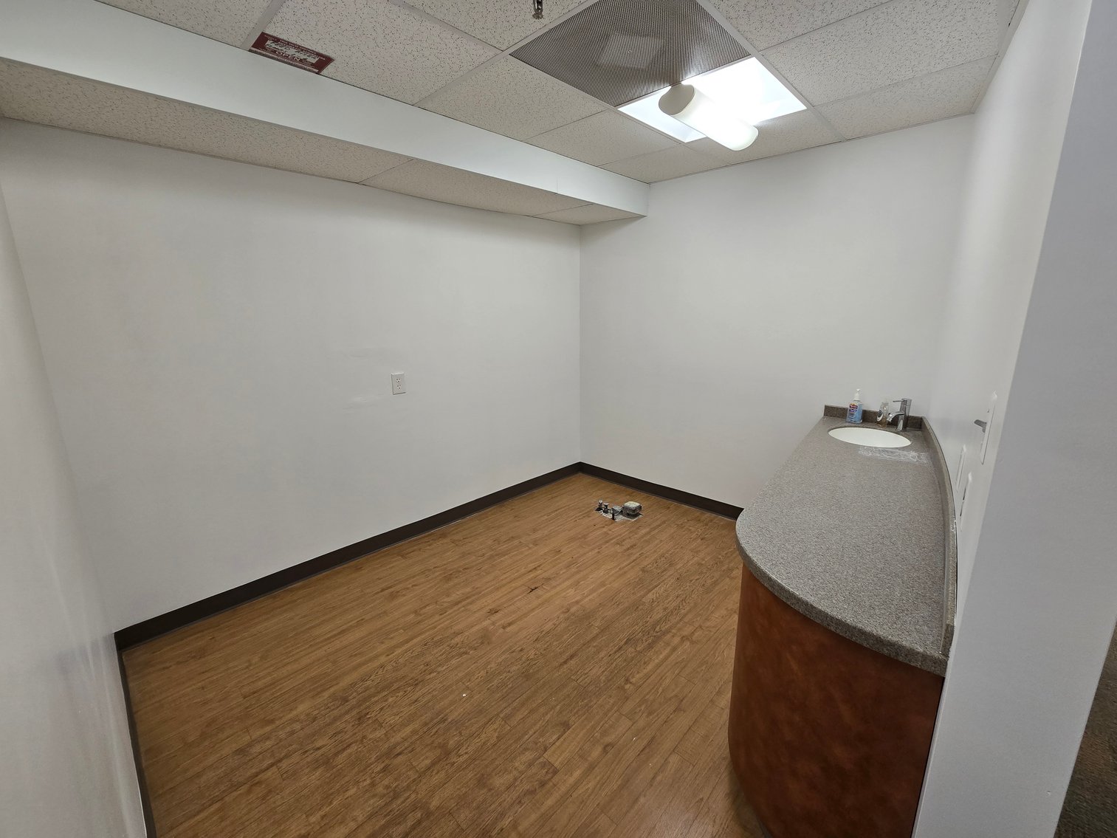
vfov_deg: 89.9
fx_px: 420
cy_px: 419
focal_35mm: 13
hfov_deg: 106.2
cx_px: 558
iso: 125
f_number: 2.2
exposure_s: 1/60
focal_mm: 2.2
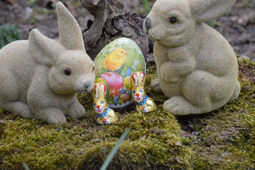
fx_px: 1235
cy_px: 77
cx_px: 120
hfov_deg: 11.8
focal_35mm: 175
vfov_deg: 7.9
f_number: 5.6
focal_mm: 105
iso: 2000
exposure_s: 1/500
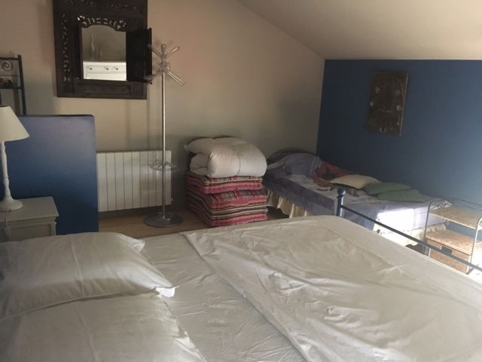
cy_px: 181
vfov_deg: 48.2
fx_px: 404
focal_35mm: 29
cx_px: 241
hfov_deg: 61.7
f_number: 2.2
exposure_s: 1/17
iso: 500
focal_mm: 4.15
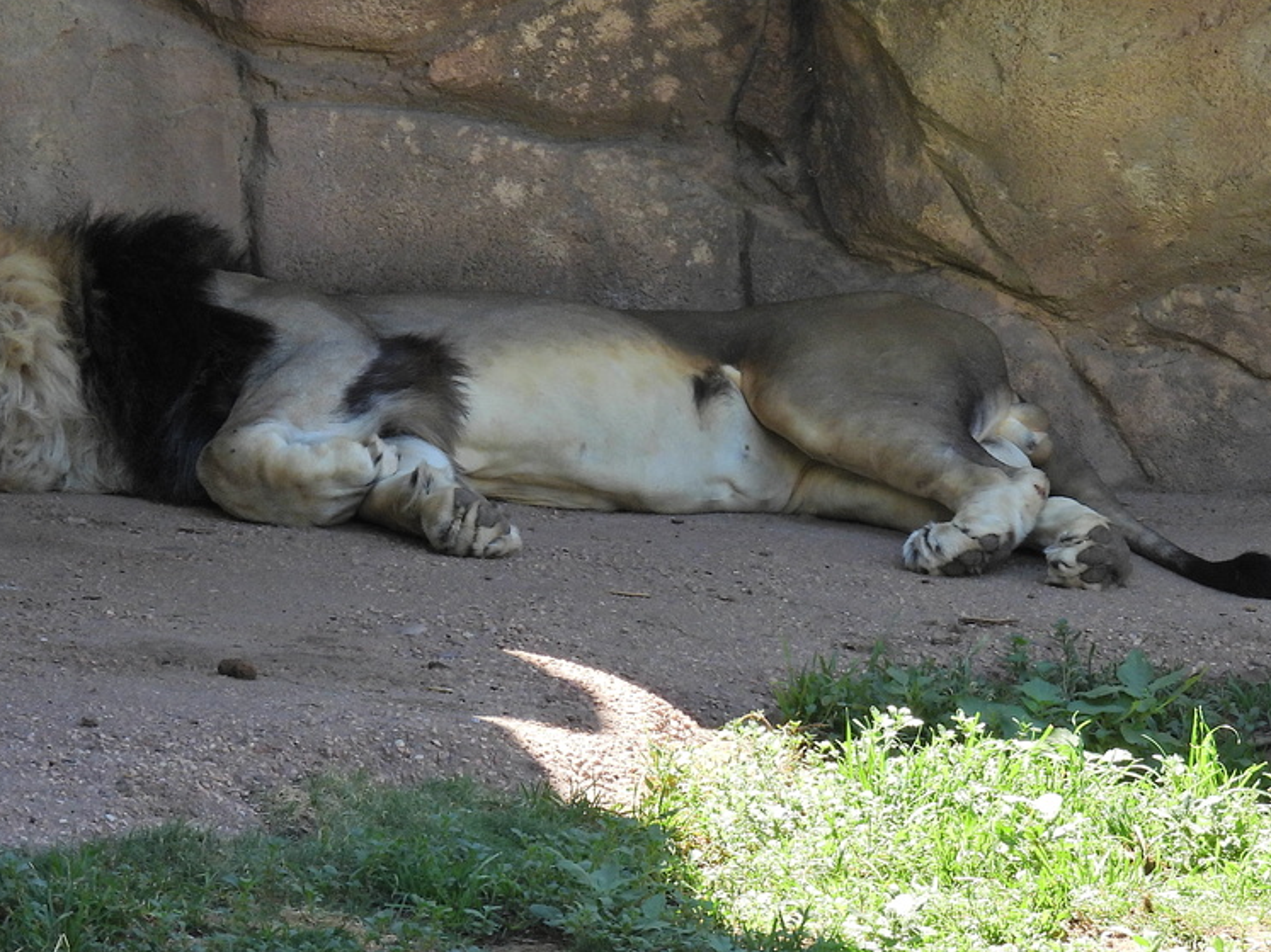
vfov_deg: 2.9
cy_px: 314
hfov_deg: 3.9
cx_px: 587
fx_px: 18870
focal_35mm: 514
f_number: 5
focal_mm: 53.5
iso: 100
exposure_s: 1/160
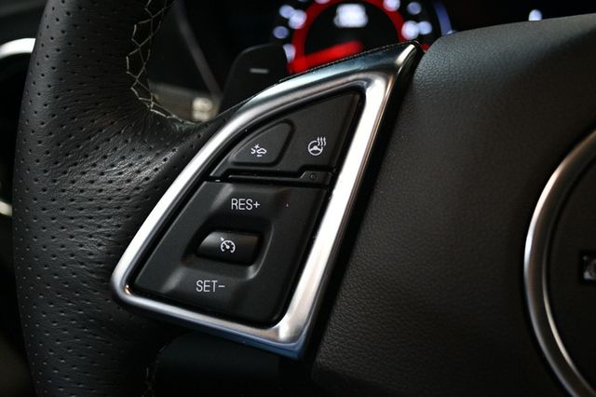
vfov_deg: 29.8
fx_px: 745
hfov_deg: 43.6
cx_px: 298
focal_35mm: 45
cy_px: 198
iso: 3200
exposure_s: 1/60
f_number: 4.5
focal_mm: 30
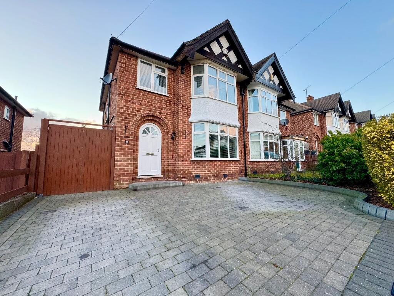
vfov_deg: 85.7
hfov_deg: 102.1
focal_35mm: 14
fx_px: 159
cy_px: 148
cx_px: 197
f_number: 2.2
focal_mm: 2.22
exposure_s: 1/99
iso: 80
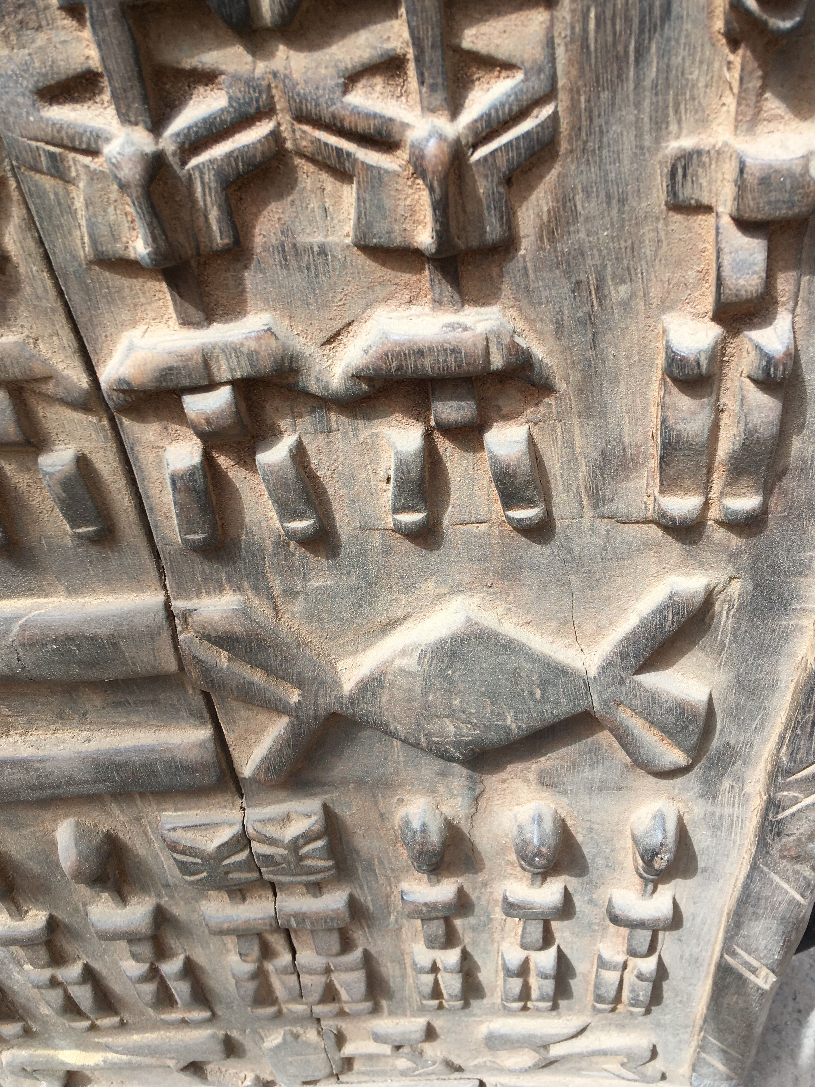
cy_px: 531
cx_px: 442
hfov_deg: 44.1
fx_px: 1004
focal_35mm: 32
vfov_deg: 56.8
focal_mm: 4.15
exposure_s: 1/306
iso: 25
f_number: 2.2
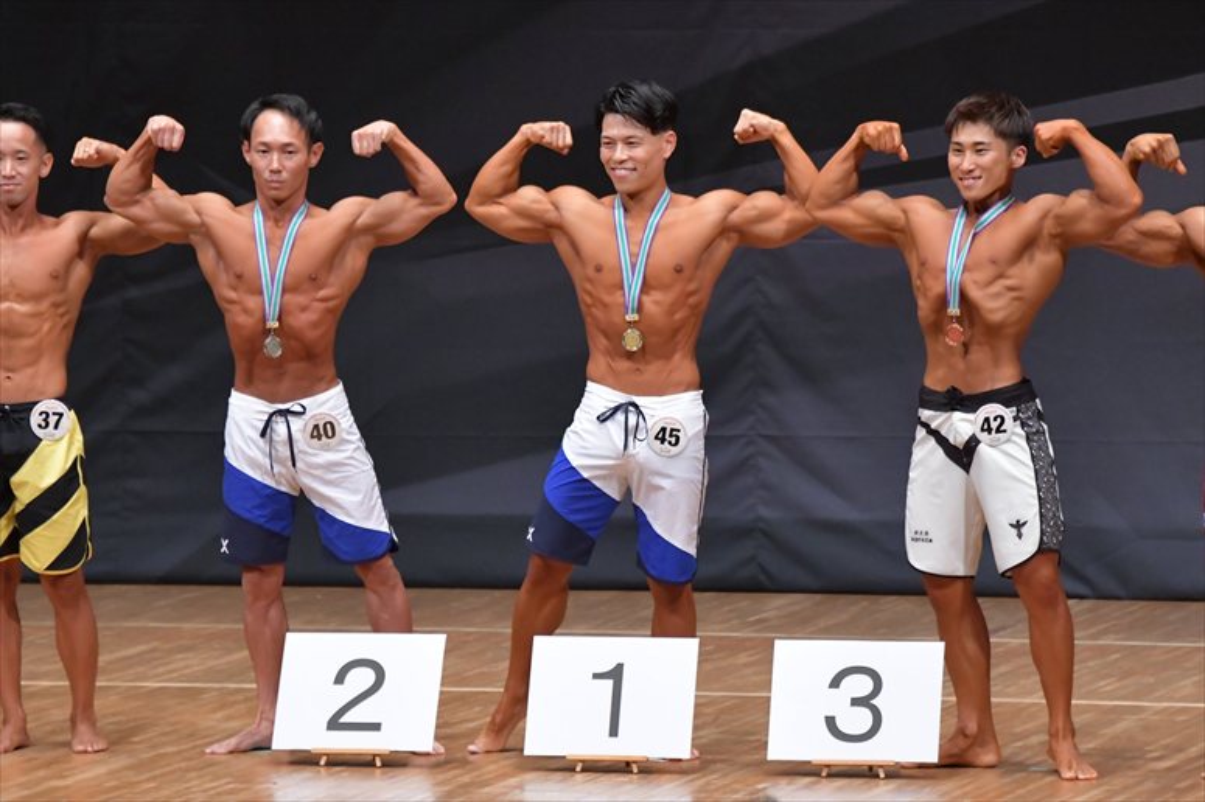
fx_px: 9535
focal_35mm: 285
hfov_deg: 7.2
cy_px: 401
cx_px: 602
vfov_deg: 4.8
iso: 6400
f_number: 5.6
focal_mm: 190
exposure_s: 1/400
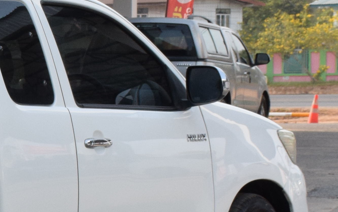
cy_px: 195
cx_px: -206
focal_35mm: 221
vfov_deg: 5.9
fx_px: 2036
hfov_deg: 9.2
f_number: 13
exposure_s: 1/640
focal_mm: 32
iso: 1000
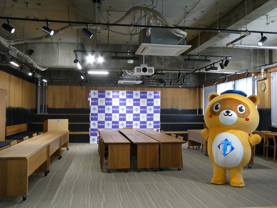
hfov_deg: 52.6
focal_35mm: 35
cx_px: 138
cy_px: 104
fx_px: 280
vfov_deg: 40.7
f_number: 3.7
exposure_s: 1/80
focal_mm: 6.3
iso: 500
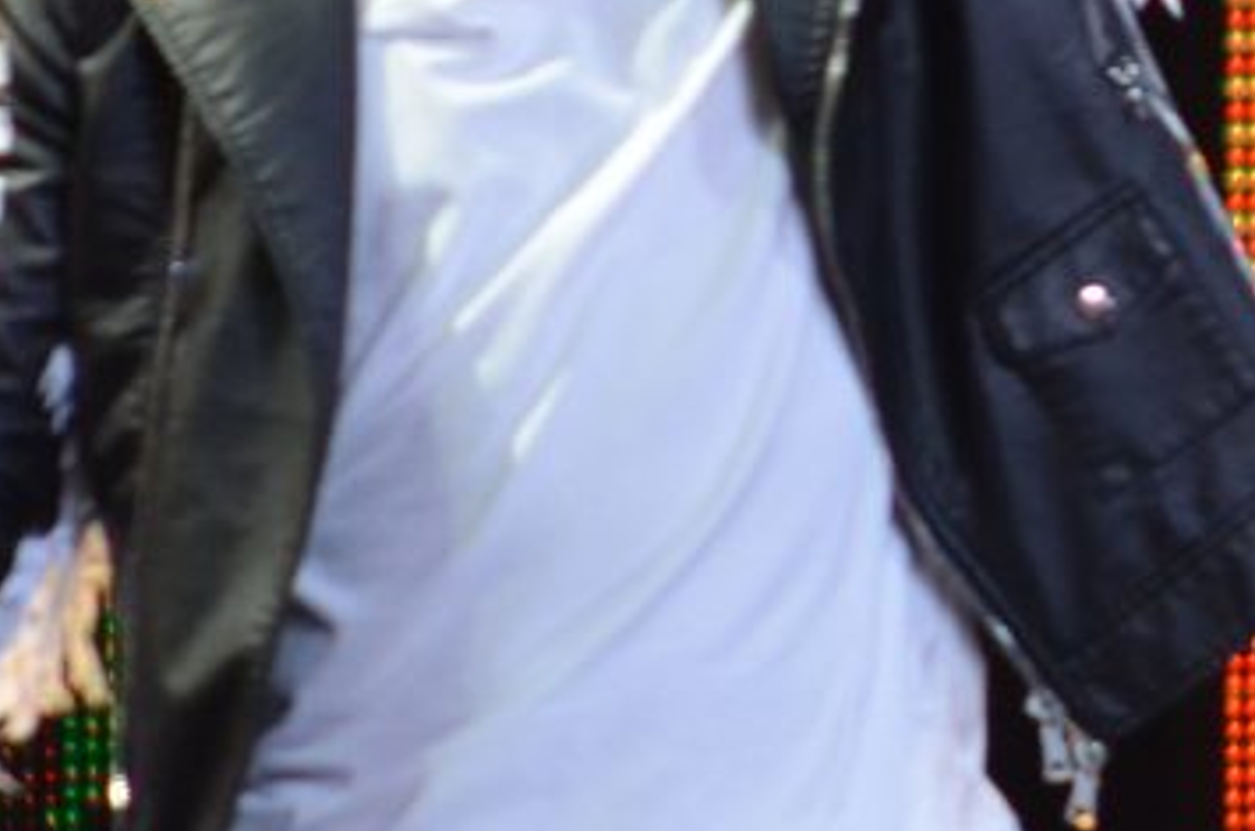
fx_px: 48209
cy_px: 626
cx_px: 1177
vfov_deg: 1.0
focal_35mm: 1386
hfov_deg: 1.5
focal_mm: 160
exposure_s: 1/125
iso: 800
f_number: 5.3
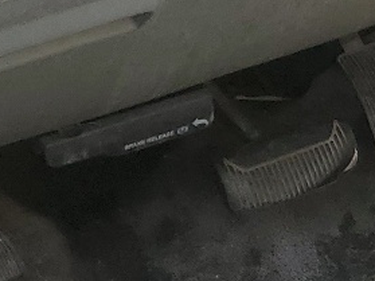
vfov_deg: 9.9
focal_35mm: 149
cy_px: 44
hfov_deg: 12.1
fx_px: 1613
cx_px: 691
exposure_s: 1/161
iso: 50
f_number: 1.5
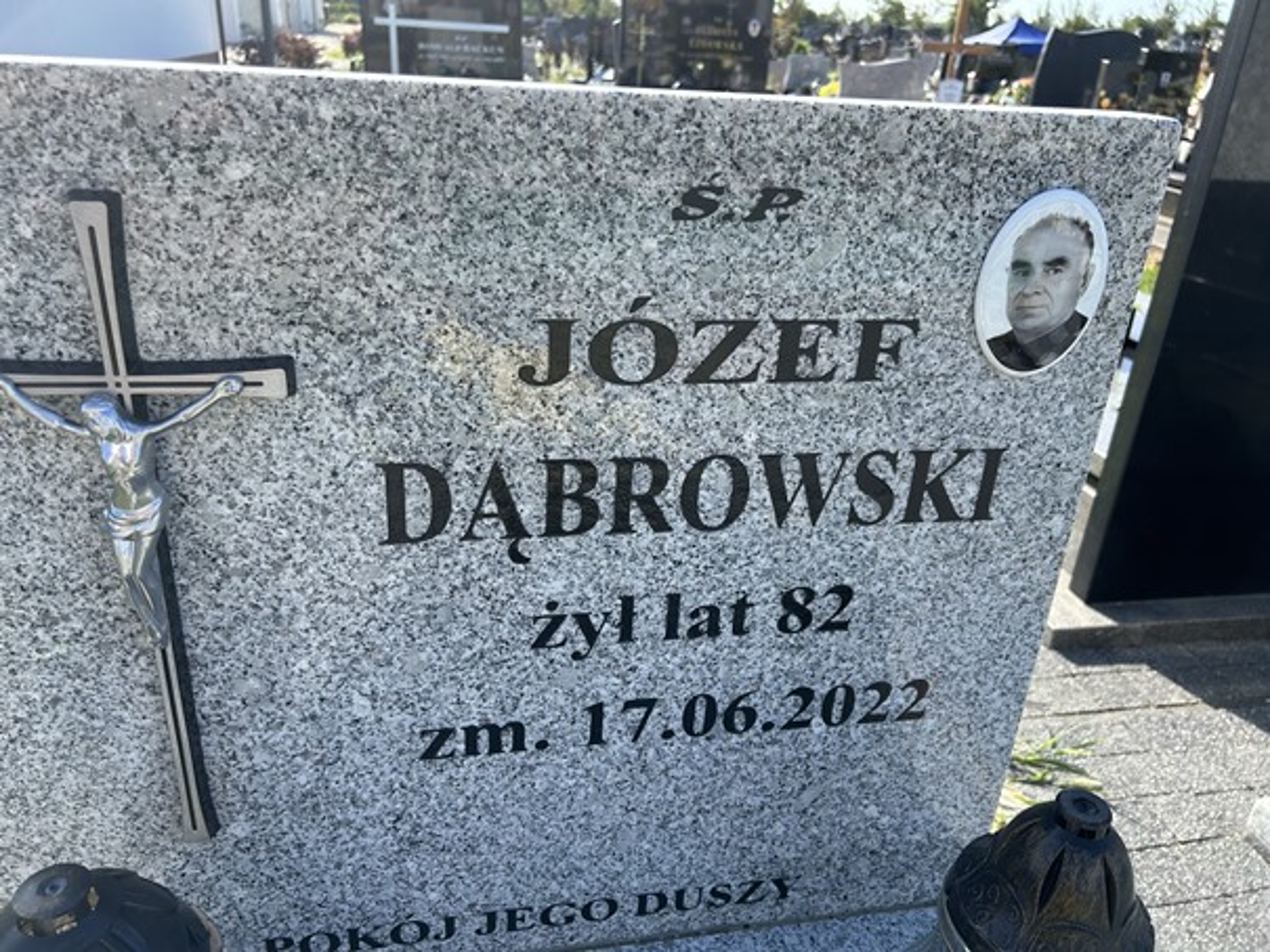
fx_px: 954
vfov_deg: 53.1
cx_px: 635
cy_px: 476
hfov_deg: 67.3
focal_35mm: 26
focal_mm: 5.7
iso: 50
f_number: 1.5
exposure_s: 1/1553
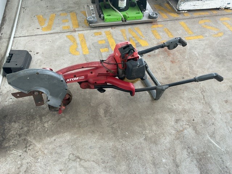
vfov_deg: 48.2
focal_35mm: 29
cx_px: 116
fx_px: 194
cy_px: 87
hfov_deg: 61.7
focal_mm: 3
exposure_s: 1/120
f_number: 1.8
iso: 32
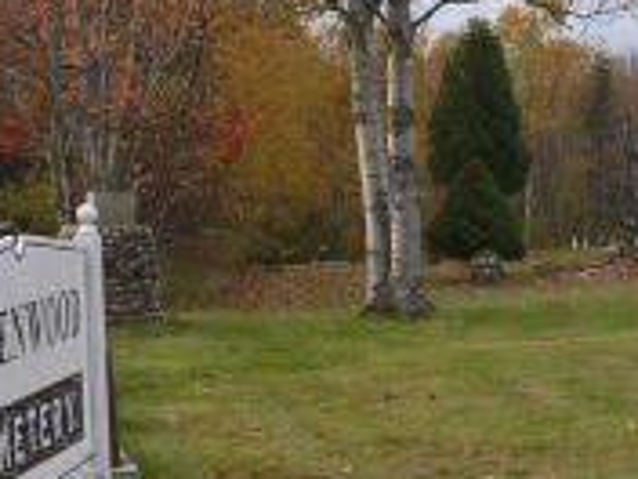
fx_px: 1991
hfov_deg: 17.8
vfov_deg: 13.7
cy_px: 147
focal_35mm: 108
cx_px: 645
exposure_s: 1/228
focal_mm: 5.8
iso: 100
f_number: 2.8
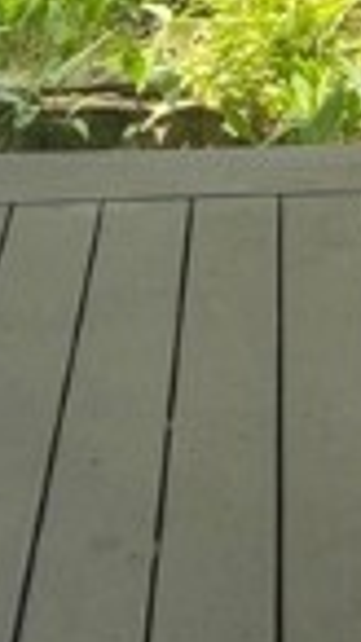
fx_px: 2436
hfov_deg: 8.4
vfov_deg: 14.5
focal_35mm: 143
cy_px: -145
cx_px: 343
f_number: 1.6
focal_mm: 5.1
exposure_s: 1/132
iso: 32
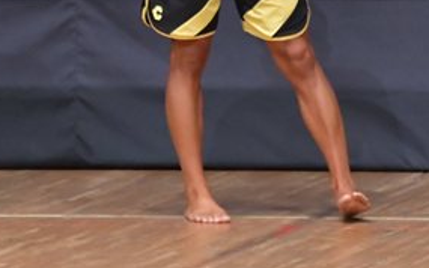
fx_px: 10193
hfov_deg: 2.4
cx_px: 199
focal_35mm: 872
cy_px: -60
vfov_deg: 1.5
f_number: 5.6
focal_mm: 210
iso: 6400
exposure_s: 1/400
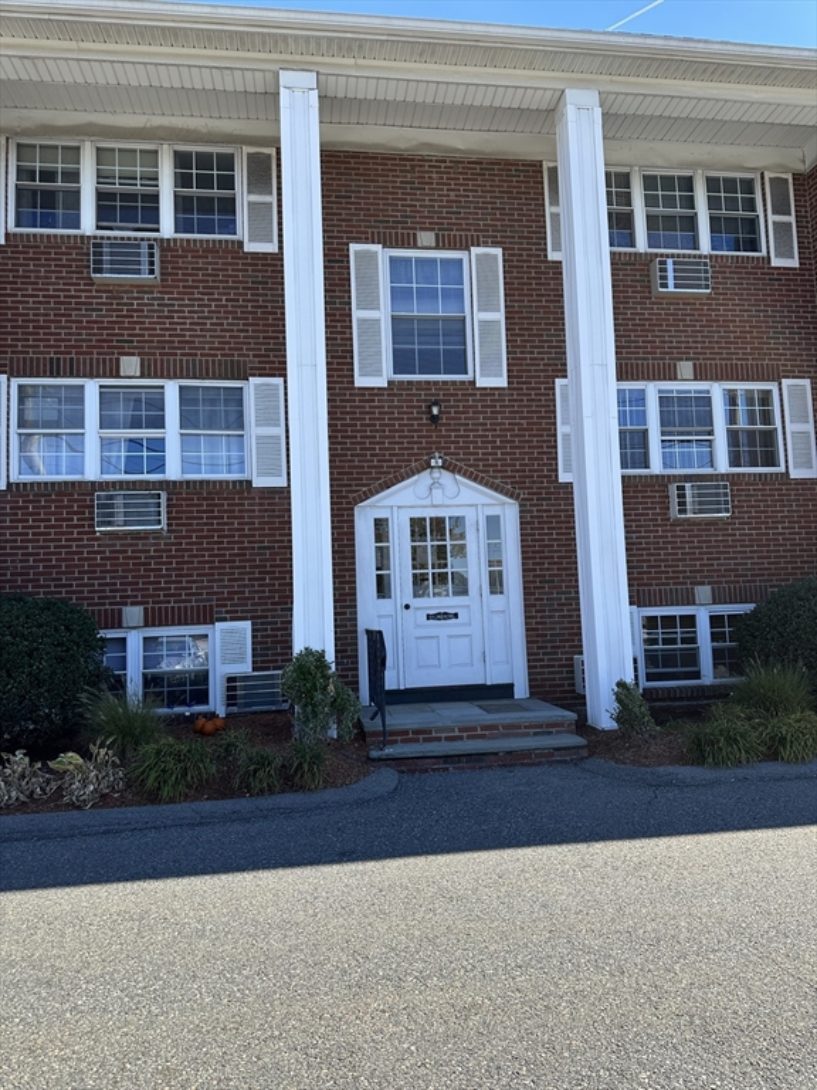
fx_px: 755
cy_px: 545
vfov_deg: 71.6
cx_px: 408
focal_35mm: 24
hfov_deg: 56.8
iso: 80
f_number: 1.78
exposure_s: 1/1562
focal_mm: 6.86
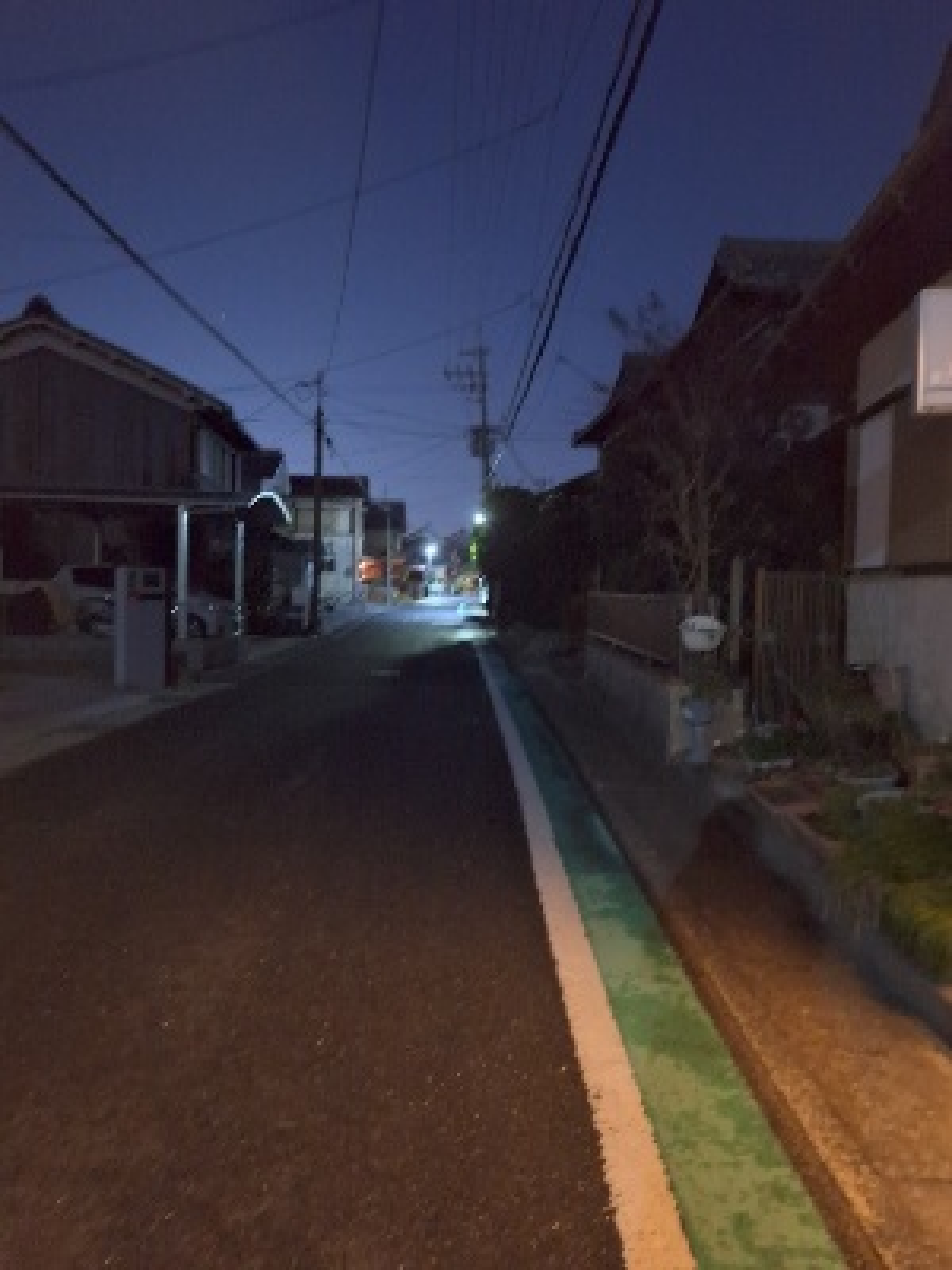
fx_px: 843
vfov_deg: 73.9
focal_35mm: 23
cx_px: 476
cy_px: 635
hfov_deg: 58.9
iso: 2500
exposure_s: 1/4
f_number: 1.8
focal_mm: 5.54
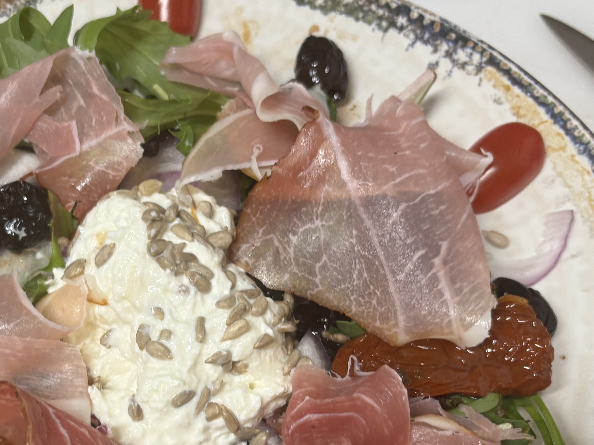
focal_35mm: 49
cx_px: 151
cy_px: 373
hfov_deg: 38.0
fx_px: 841
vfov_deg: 28.8
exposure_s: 1/50
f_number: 1.6
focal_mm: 5.96
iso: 80
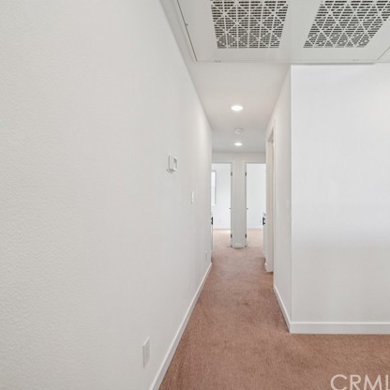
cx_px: 233
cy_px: 197
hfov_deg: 83.0
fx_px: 217
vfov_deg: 84.0
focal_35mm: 17
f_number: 8
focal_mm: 13
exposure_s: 1/30
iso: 250
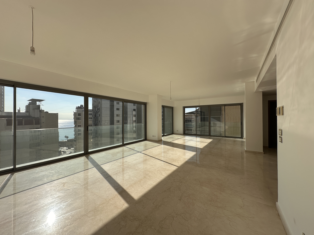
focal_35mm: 14
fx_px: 127
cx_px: 157
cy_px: 118
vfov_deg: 85.7
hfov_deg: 102.1
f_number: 2.2
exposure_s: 1/2506
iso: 50
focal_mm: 2.22
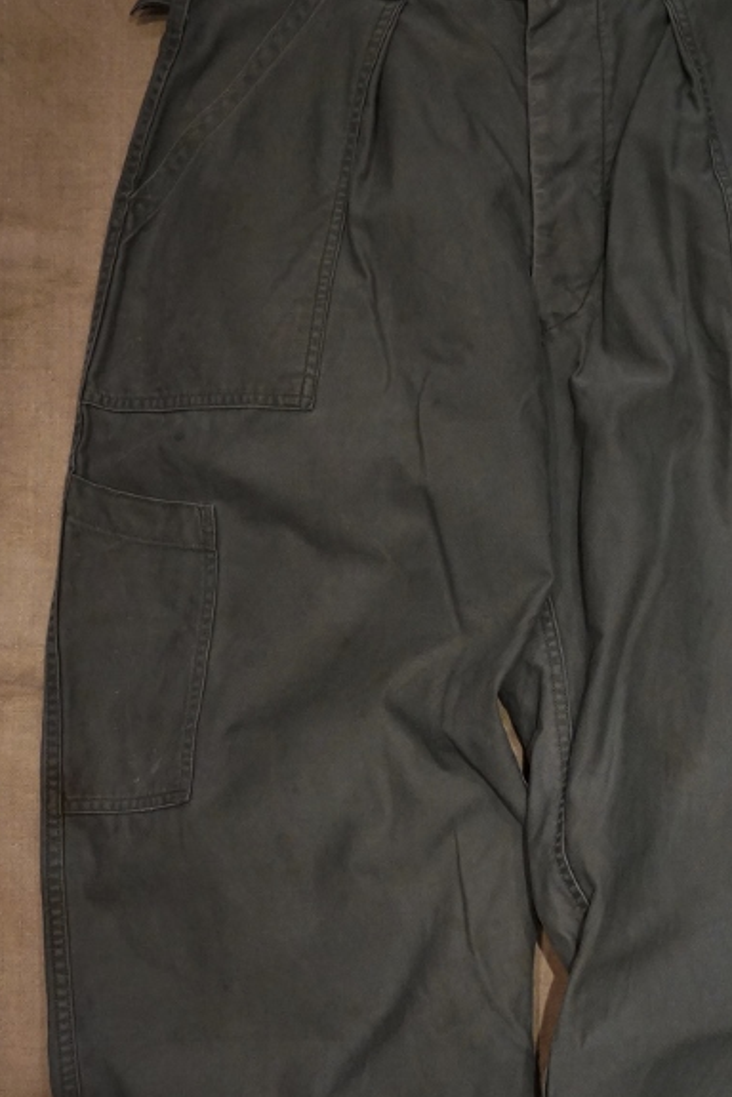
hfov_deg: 22.5
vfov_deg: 33.1
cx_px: 548
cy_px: 758
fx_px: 1826
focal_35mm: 60
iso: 2500
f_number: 4
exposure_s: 1/160
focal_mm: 23
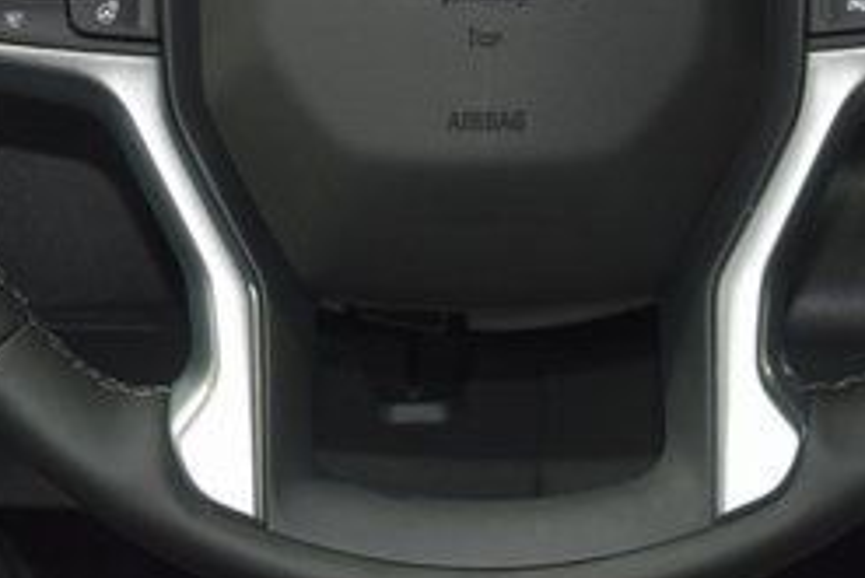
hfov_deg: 17.0
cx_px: 480
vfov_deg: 11.3
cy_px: -51
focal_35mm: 120
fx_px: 2892
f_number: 4
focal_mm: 31
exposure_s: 1/40
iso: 1800
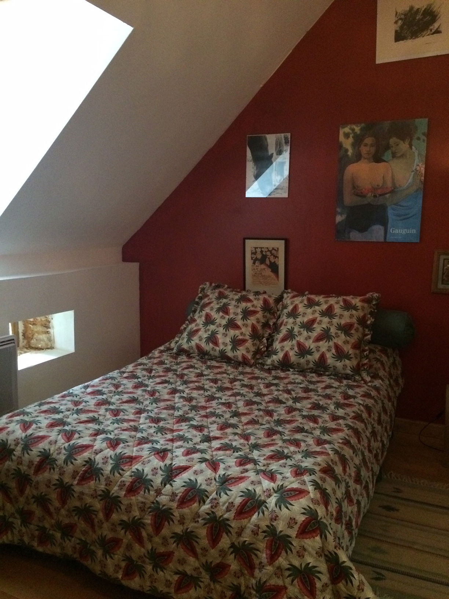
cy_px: 300
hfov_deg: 48.2
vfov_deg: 61.7
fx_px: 502
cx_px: 224
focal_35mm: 29
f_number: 2.2
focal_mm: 4.15
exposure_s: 1/17
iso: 500
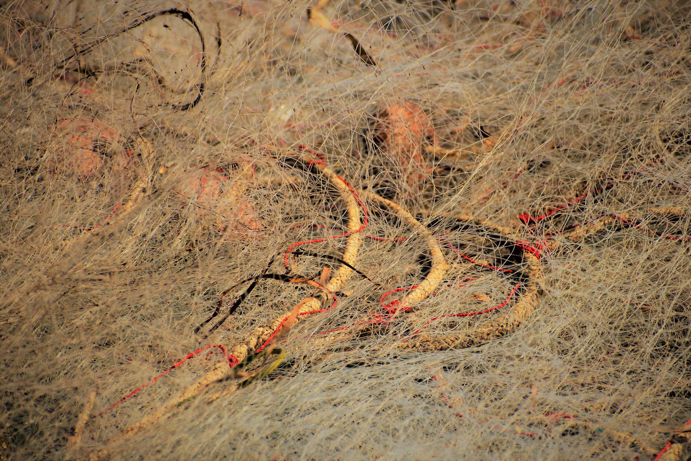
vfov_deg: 3.1
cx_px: 346
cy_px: 230
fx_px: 8637
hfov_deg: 4.6
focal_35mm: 450
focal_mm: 300
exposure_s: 1/500
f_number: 8
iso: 110
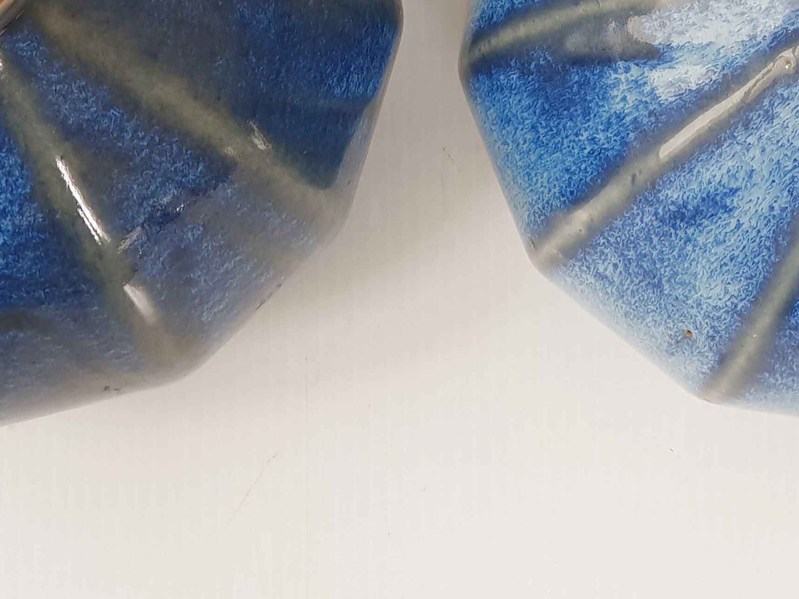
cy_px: -36
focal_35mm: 122
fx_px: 2816
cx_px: 436
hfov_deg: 16.1
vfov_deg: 12.0
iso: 40
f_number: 2.4
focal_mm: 6
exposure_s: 1/33
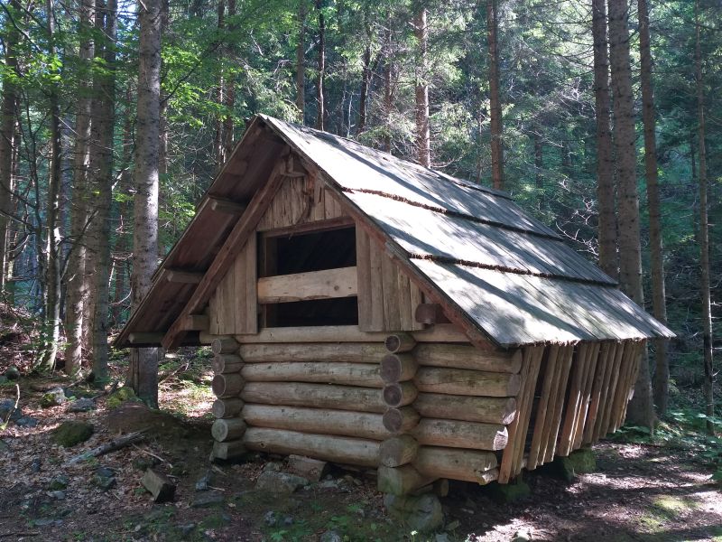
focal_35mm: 26
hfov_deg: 67.3
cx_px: 361
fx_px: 542
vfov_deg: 53.1
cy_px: 271
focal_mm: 3.93
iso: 50
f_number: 1.7
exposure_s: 1/100
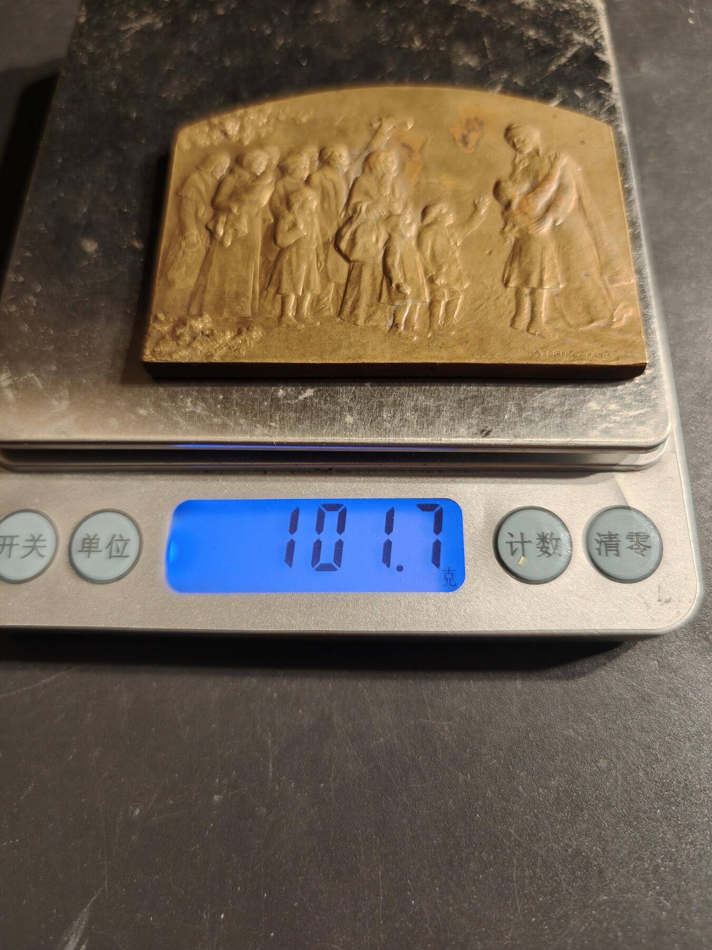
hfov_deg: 58.9
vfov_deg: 73.9
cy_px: 475
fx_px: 631
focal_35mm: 23
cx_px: 356
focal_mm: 6.06
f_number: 1.6
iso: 160
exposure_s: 1/100
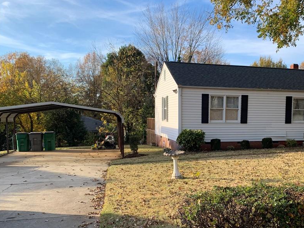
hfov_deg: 53.1
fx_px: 299
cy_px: 142
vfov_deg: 41.5
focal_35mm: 34
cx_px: 197
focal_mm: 4.25
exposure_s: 1/605
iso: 25
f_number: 1.8
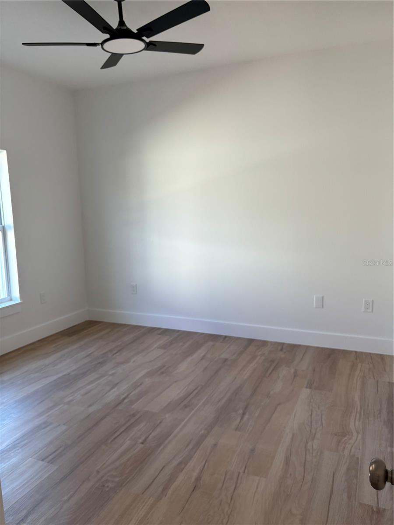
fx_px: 395
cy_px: 262
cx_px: 197
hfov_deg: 53.1
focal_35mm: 26
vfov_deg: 67.3
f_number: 1.6
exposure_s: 1/121
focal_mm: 5.96
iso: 100
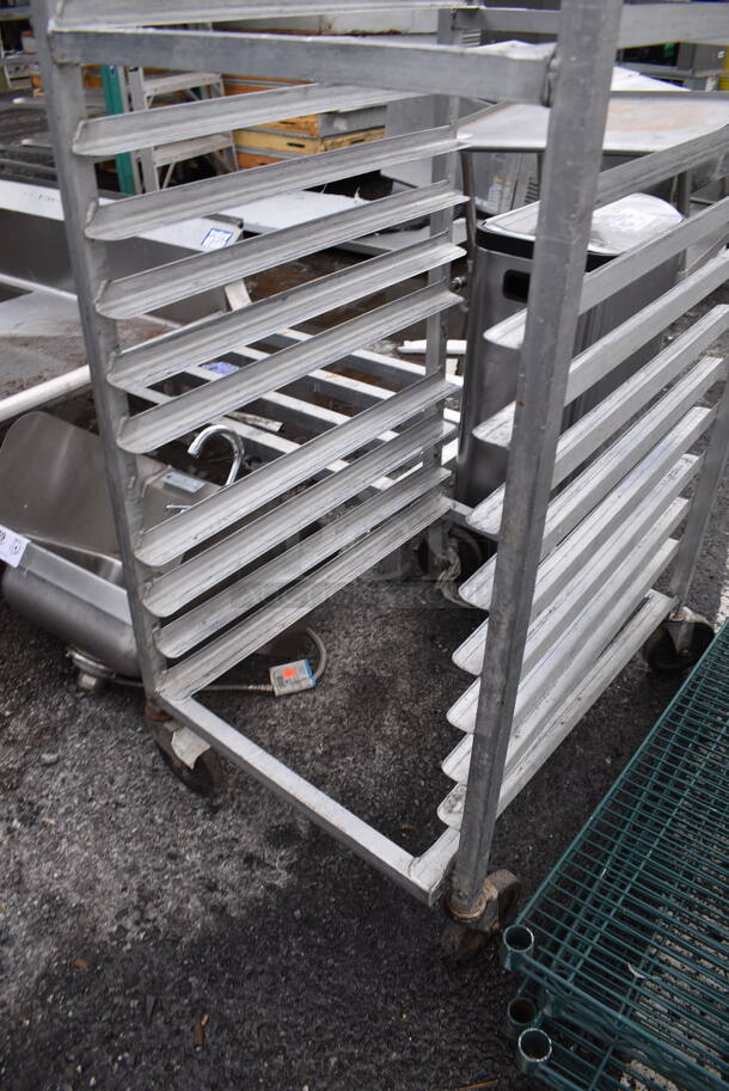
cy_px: 546
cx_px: 364
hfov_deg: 48.0
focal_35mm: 27
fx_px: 819
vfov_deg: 67.3
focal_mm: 18
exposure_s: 1/320
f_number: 7.1
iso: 200
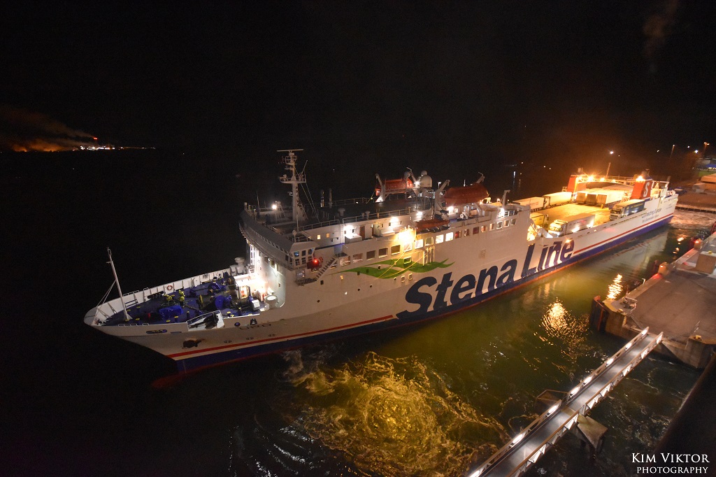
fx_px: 298
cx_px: 358
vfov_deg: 77.3
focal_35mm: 15
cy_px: 238
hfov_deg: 100.4
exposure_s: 1/25
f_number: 4
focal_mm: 10
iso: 6400
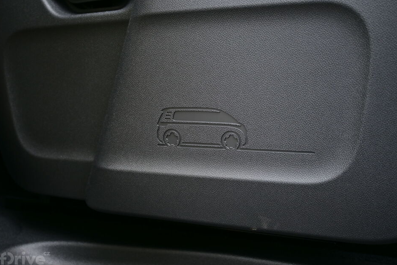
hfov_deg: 50.1
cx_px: 199
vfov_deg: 34.6
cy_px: 134
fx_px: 425
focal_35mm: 39
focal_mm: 25
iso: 180
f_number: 4.2
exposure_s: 1/40
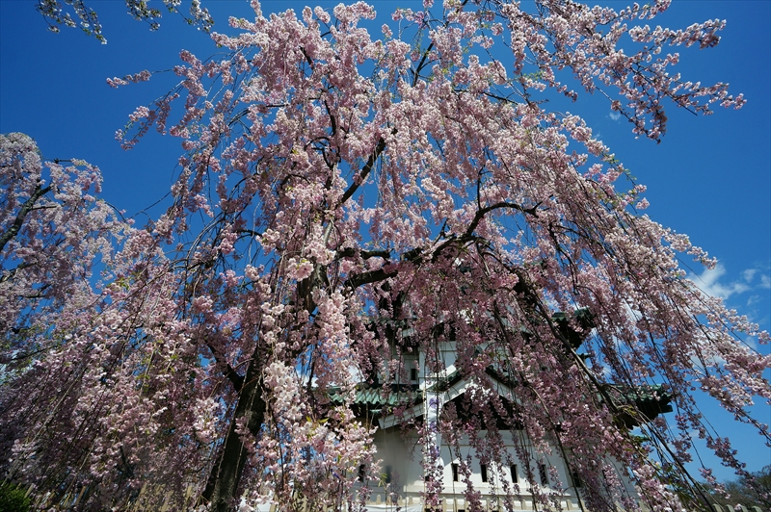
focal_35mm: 15
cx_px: 386
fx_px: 321
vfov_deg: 77.2
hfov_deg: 100.4
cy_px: 256
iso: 100
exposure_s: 1/250
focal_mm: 10
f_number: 11
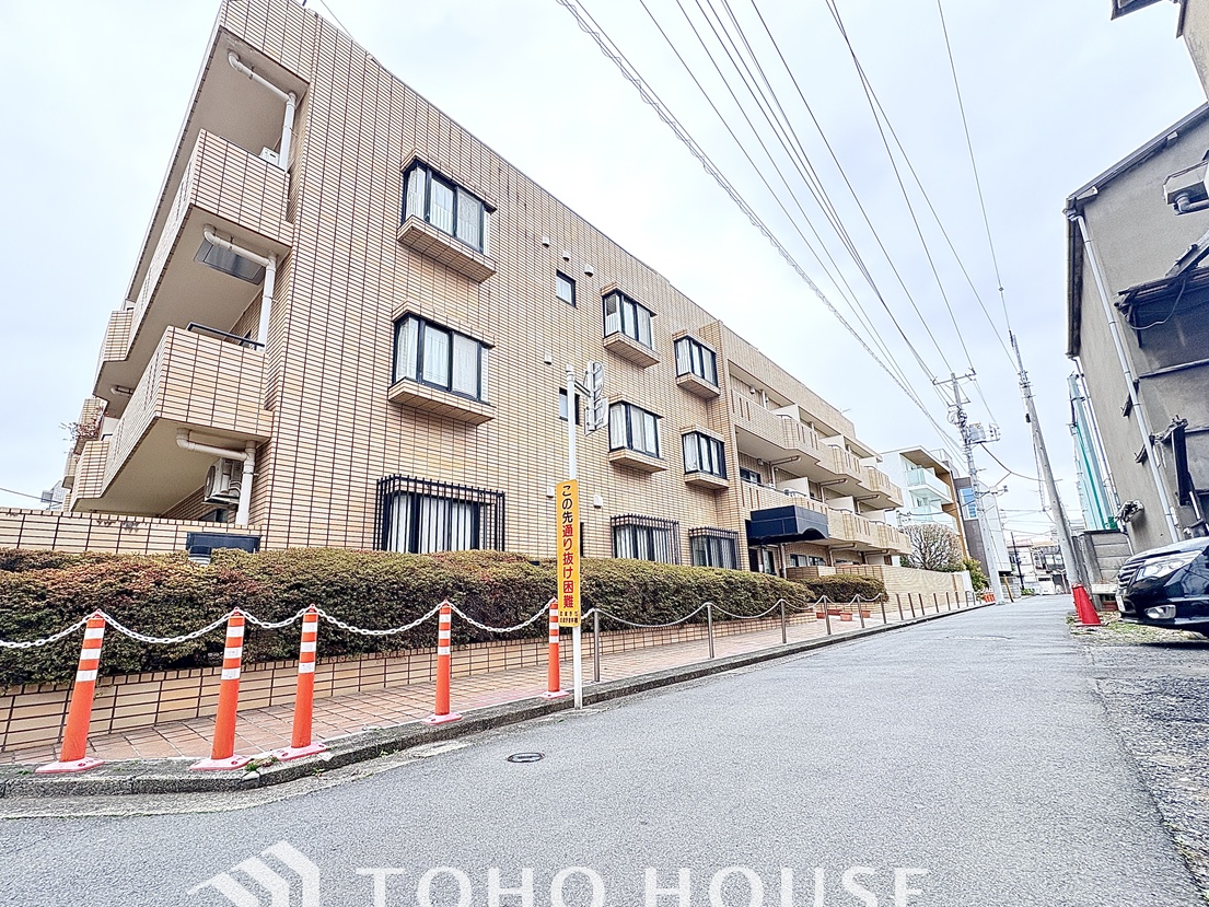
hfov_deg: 98.0
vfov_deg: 81.7
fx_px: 524
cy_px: 481
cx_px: 562
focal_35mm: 15
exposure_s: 1/122
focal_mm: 2.22
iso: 80
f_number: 2.2
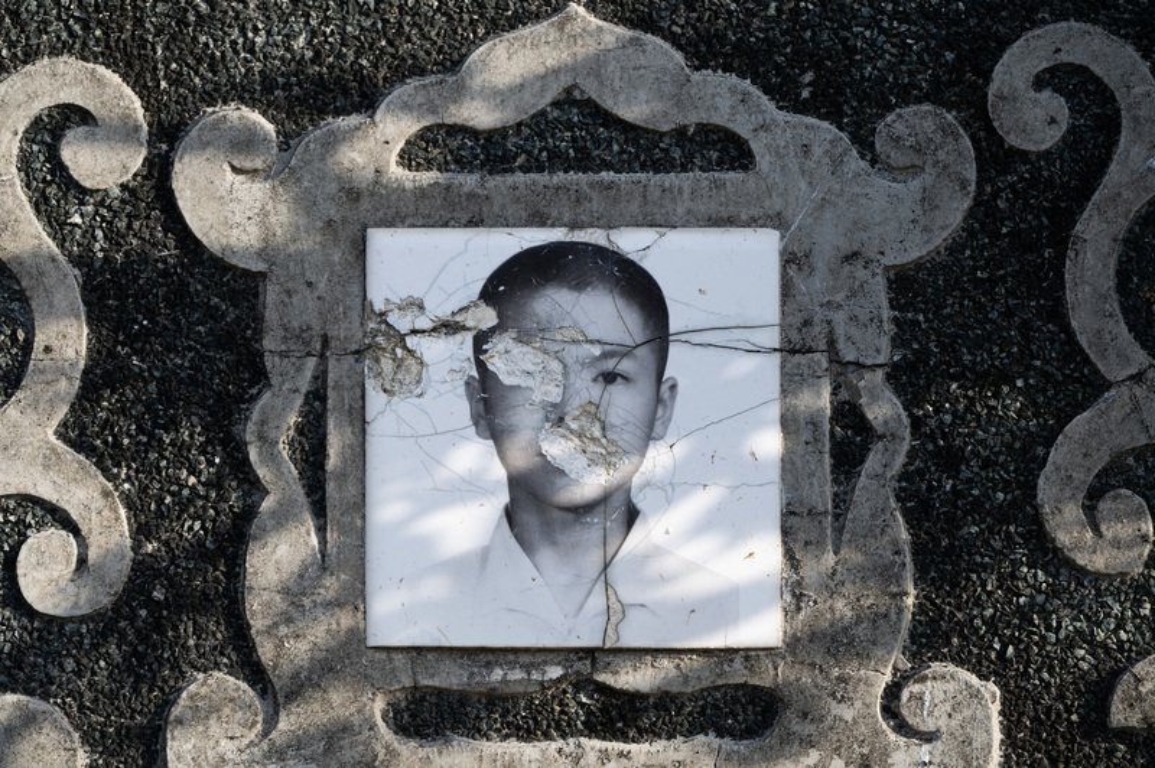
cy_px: 384
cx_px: 578
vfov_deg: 7.6
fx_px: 5770
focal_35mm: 180
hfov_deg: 11.4
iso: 100
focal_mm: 180
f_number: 4.5
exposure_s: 1/400
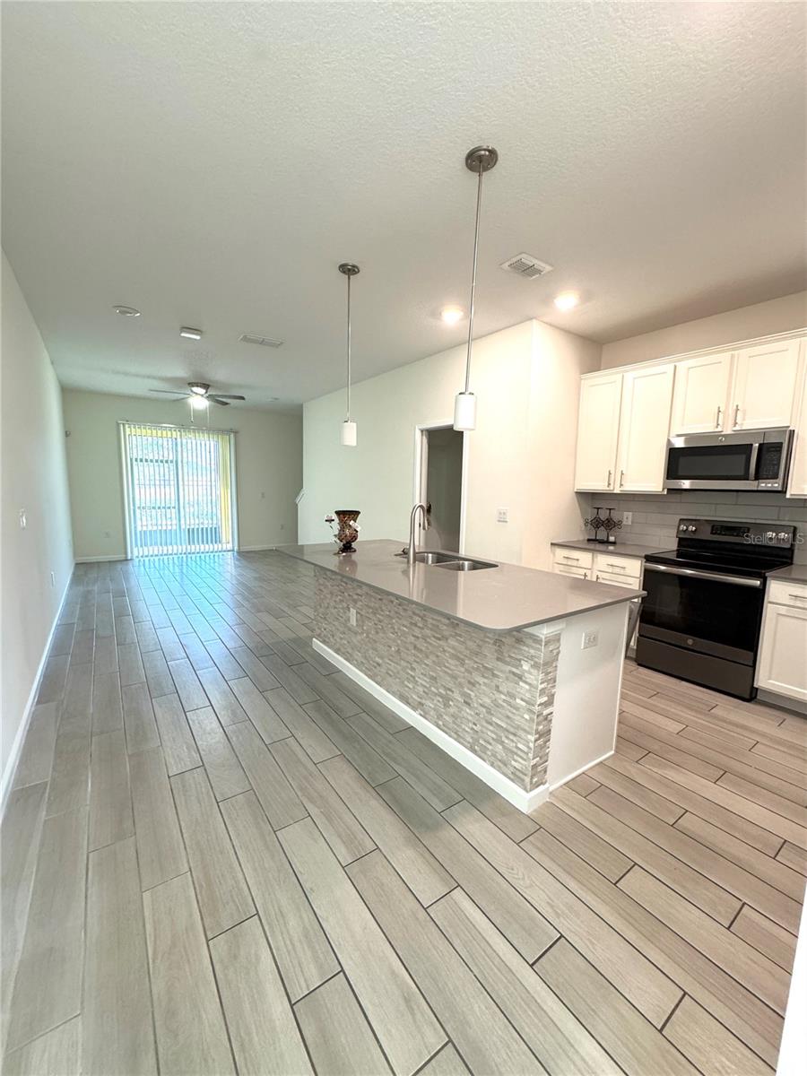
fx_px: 435
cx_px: 404
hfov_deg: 85.7
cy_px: 538
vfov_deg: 102.1
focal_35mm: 14
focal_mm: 2.22
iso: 250
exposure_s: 1/60
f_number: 2.2
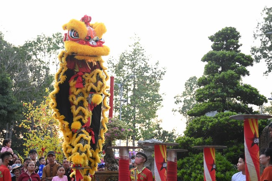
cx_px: 136
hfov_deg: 34.5
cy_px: 90
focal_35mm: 58
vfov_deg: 23.3
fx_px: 438
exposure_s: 1/400
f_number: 4.5
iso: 1250
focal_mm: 58
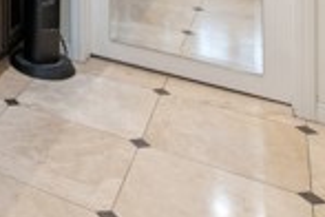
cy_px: -179
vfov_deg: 17.7
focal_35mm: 61
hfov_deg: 25.1
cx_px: -161
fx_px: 551
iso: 400
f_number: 2.8
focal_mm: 14
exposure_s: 1/160
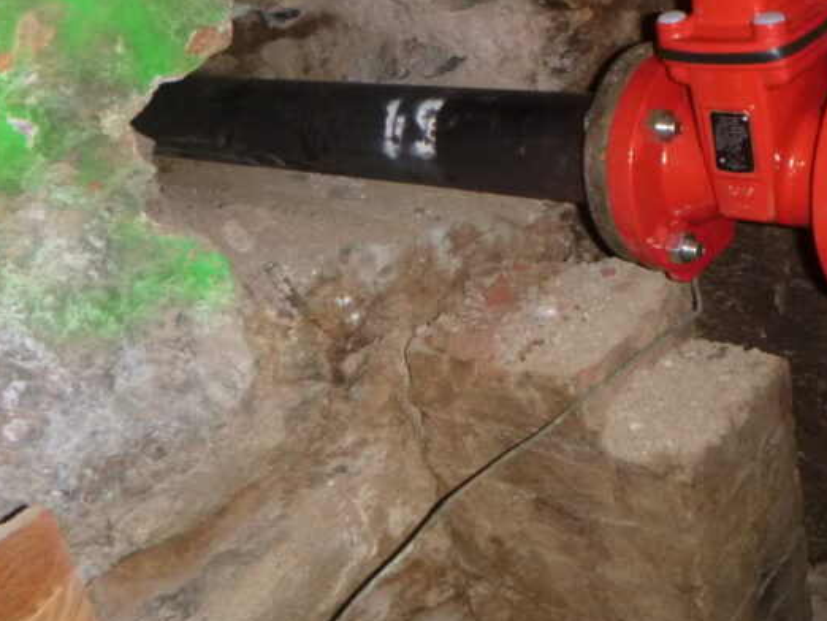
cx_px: 615
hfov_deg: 38.0
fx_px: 1171
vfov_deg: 29.6
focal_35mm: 49
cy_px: 236
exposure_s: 1/60
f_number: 3.9
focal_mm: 4.5
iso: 200
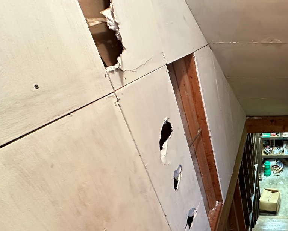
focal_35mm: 27
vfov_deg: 51.5
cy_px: 166
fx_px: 230
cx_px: 275
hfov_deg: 53.3
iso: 640
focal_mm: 2.22
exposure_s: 1/60
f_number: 2.2
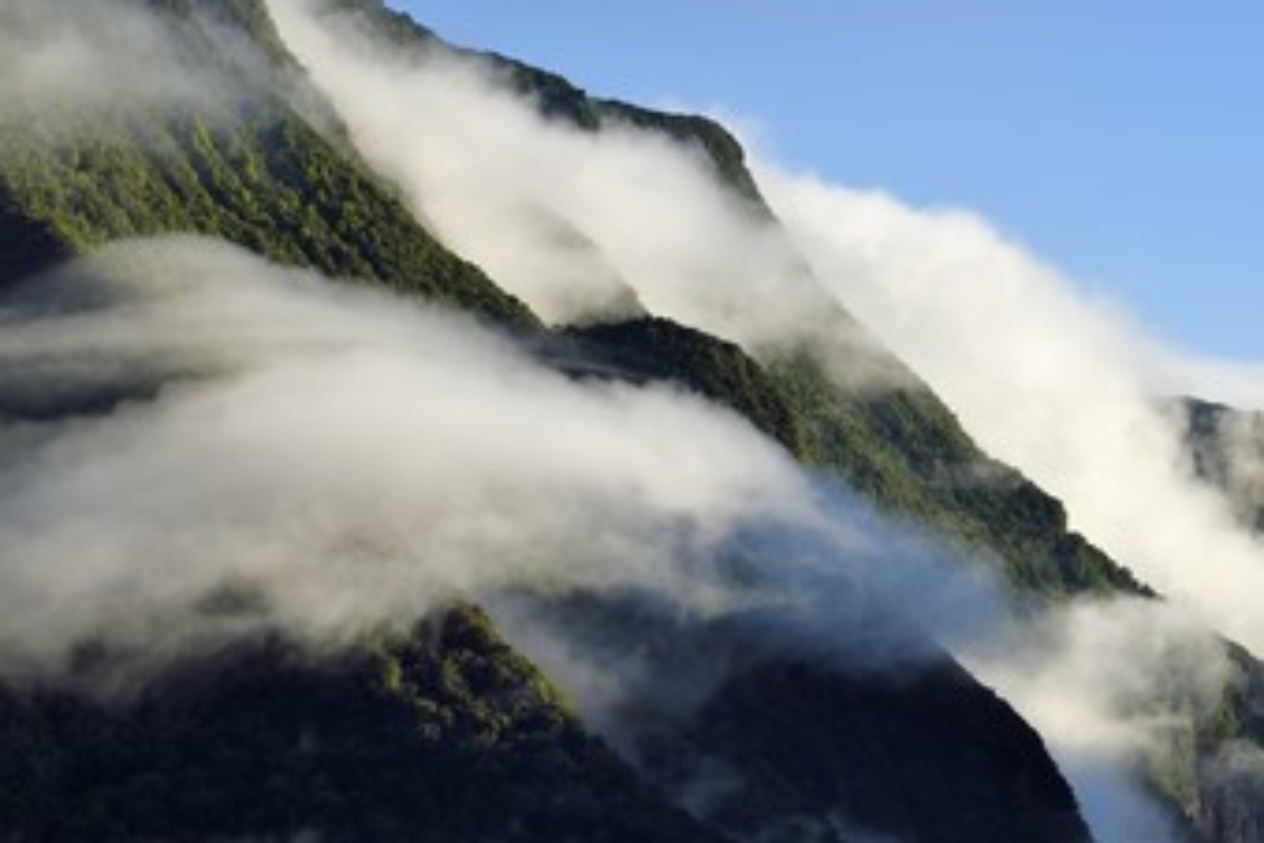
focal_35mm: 180
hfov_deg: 11.4
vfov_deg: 7.6
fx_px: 6320
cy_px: 448
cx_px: 751
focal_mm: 145
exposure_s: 1/250
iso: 200
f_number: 14
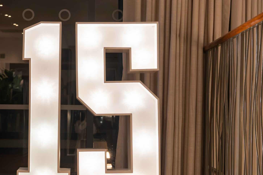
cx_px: 87
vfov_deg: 23.9
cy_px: 105
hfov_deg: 35.0
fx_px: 413
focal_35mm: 57
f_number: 4
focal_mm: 40.4
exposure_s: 1/125
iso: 2000
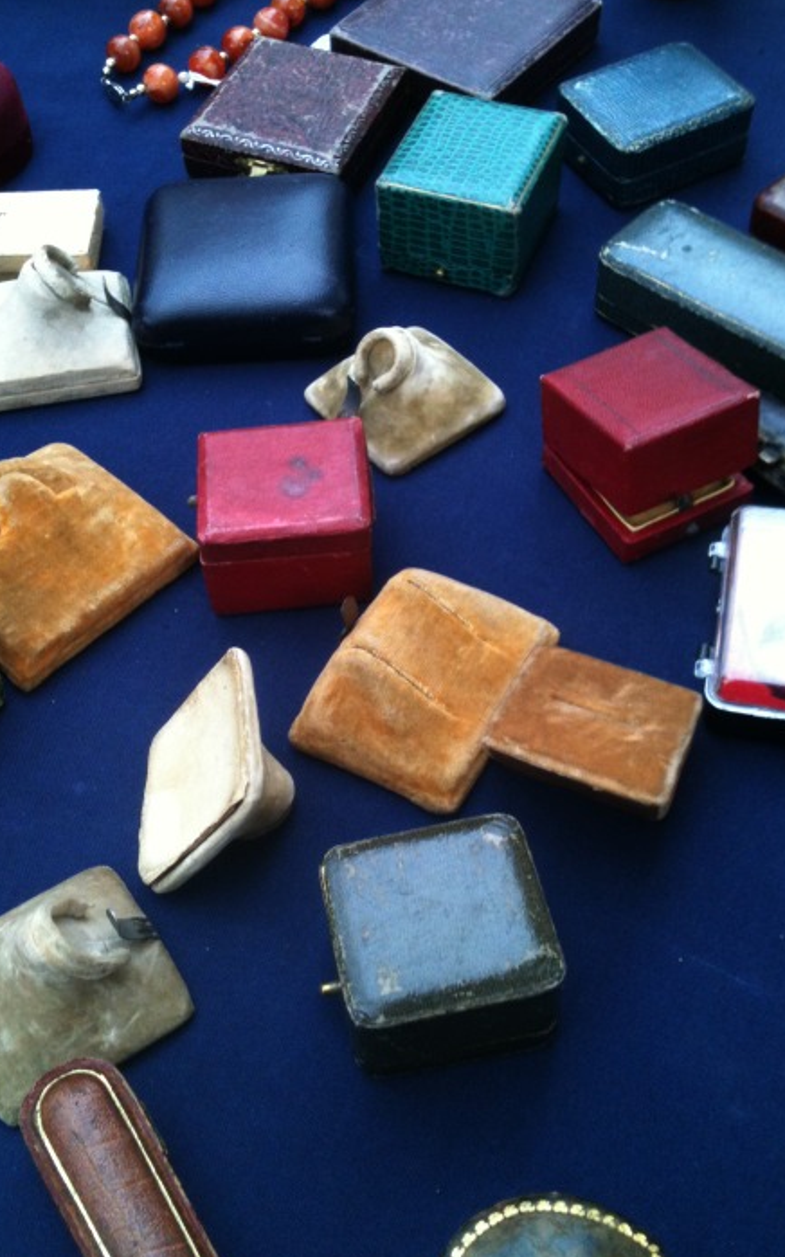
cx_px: 355
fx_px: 1301
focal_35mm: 38
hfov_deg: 33.5
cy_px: 629
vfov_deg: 51.5
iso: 64
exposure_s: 1/50
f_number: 2.8
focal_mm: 3.85
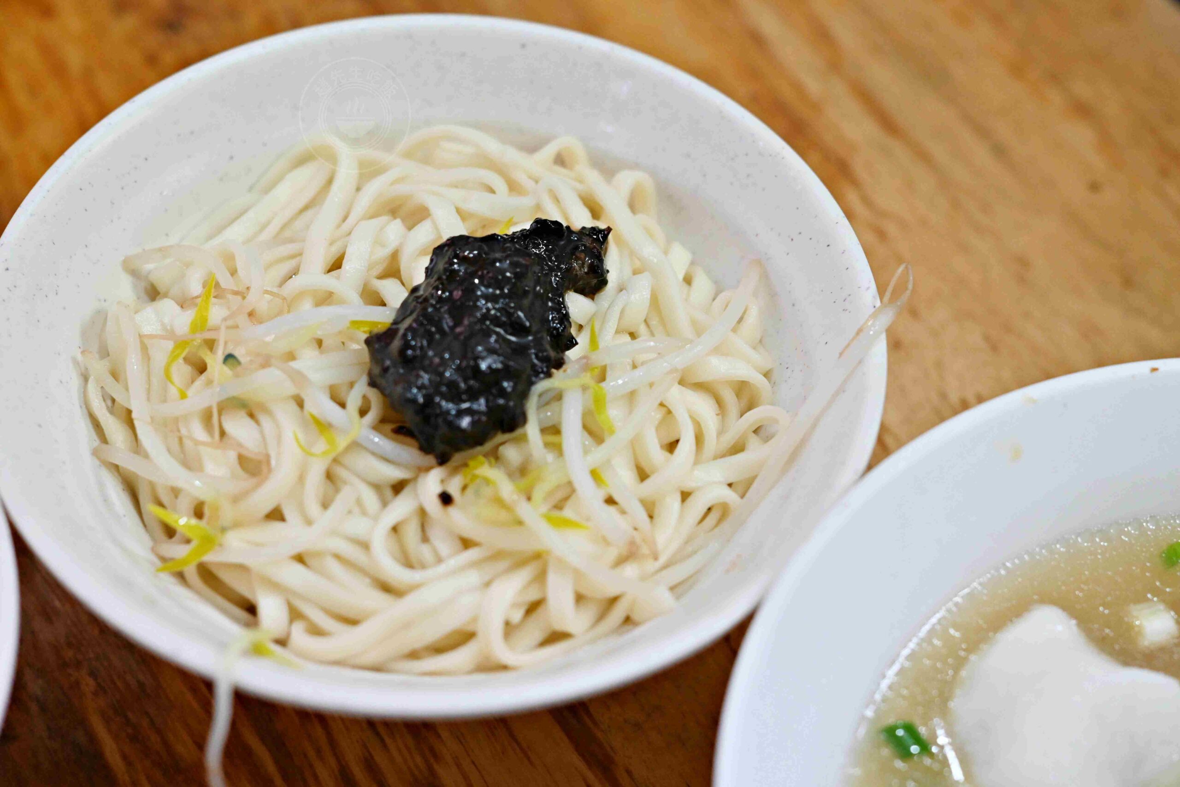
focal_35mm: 75
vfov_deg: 18.2
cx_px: 590
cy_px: 394
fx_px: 2458
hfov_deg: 27.0
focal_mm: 50
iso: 900
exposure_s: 1/200
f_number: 3.2
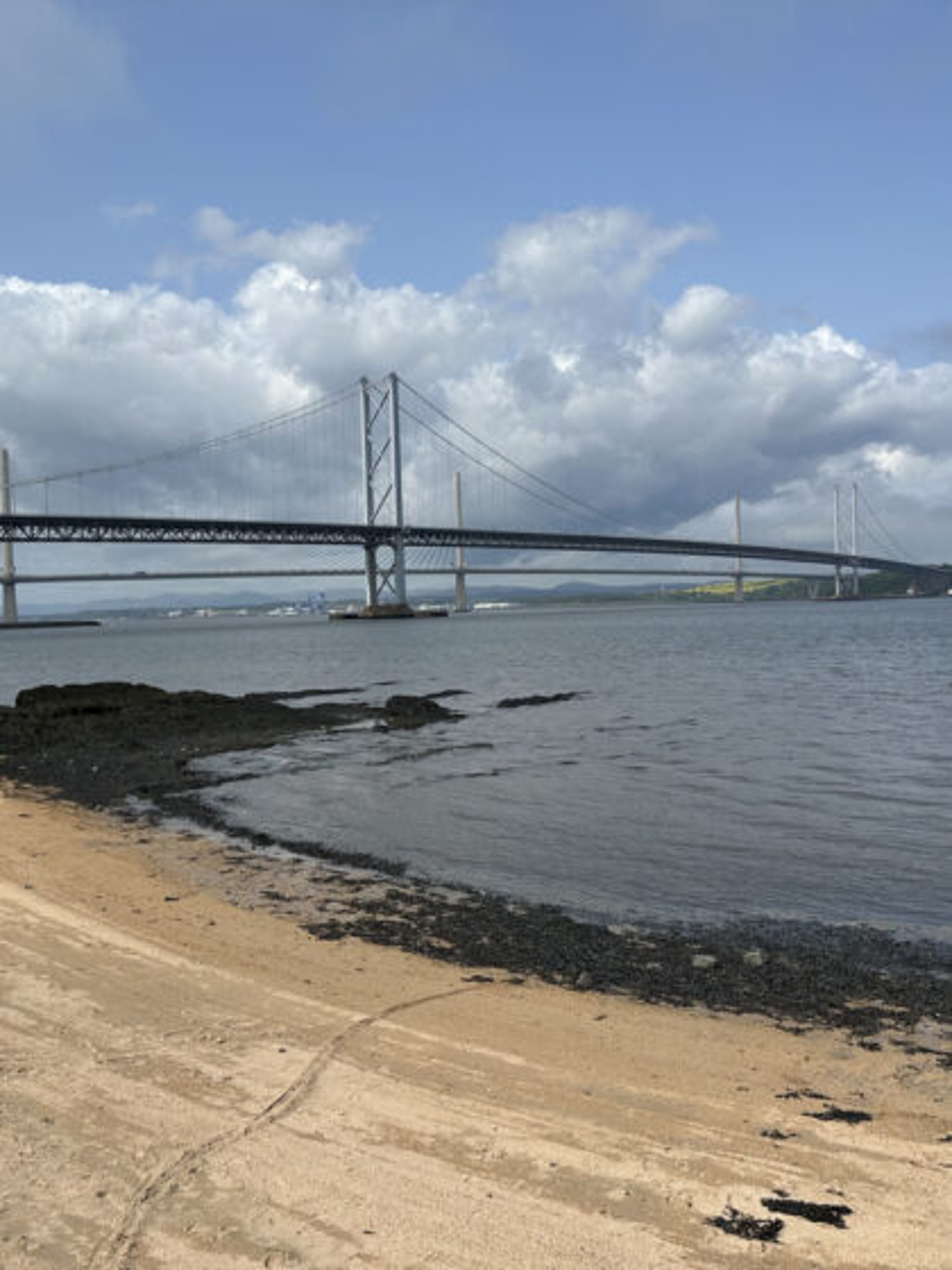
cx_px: 476
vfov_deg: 71.6
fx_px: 880
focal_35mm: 24
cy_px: 635
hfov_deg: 56.8
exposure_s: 1/8929
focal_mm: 6.86
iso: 80
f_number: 1.78
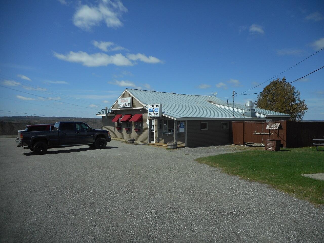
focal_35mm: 25
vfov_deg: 54.9
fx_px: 234
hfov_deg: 69.4
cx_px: 162
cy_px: 122
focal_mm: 4.5
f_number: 3.7
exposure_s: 1/1250
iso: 80
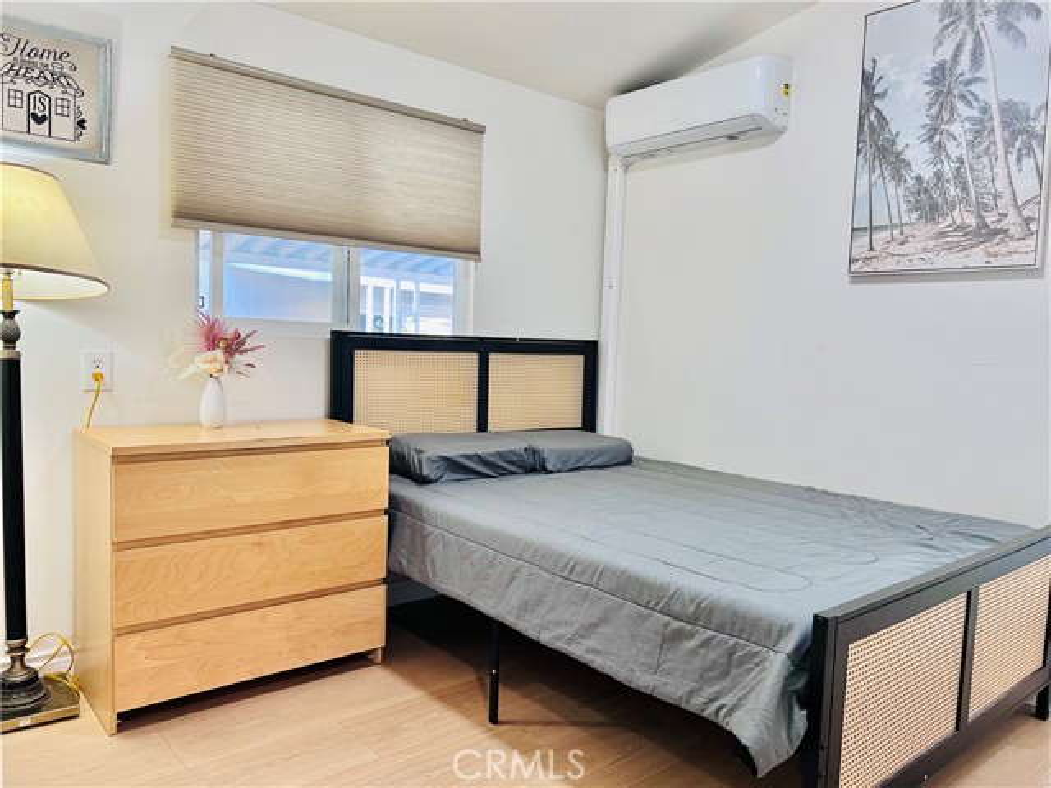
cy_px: 394
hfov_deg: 67.3
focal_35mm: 26
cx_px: 526
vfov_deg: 53.1
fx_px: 789
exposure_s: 1/60
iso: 80
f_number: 1.5
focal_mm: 5.7
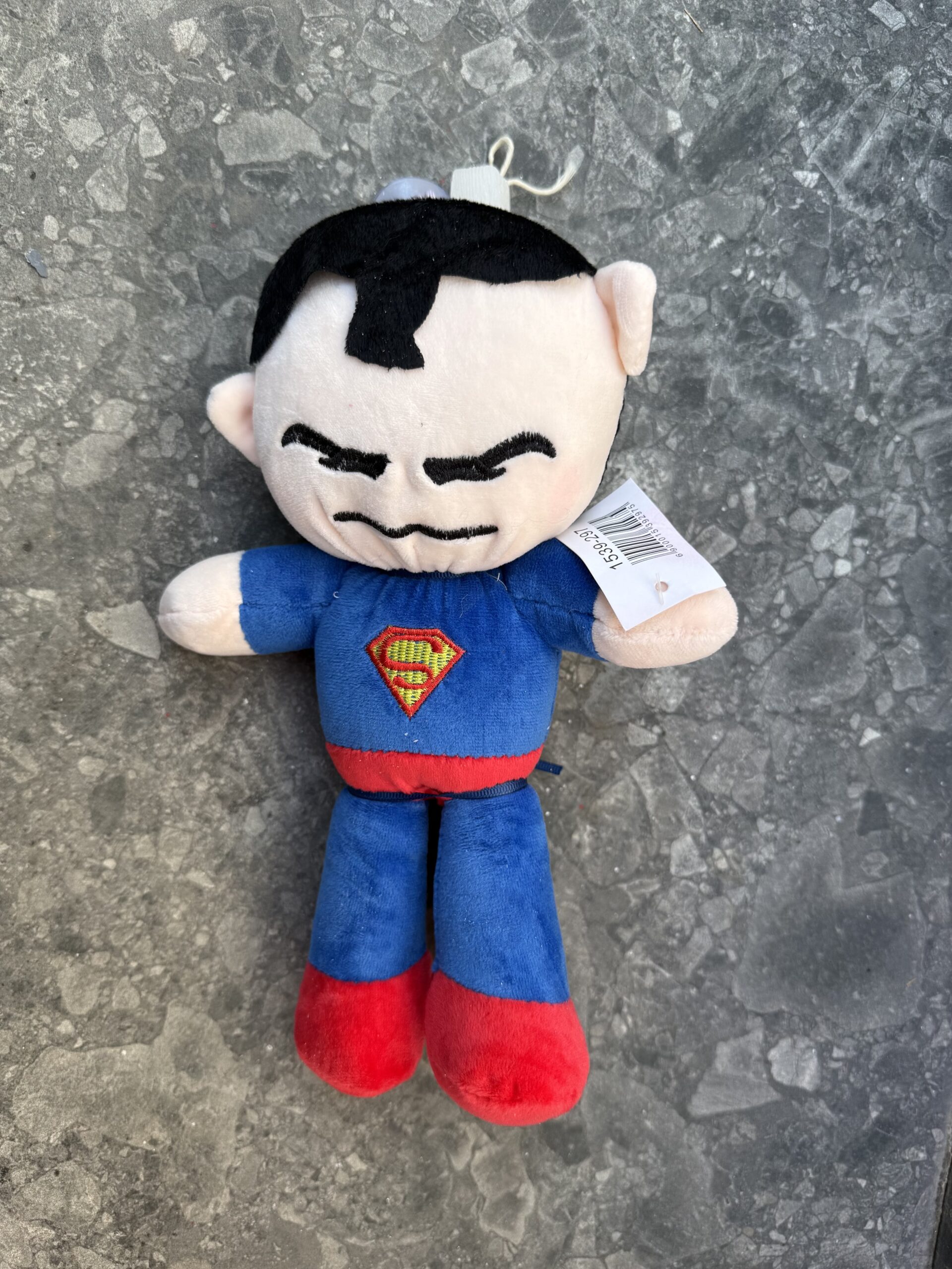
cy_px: 634
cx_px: 476
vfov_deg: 71.6
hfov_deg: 56.8
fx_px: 880
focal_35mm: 24
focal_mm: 6.76
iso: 80
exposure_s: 1/589
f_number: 1.78
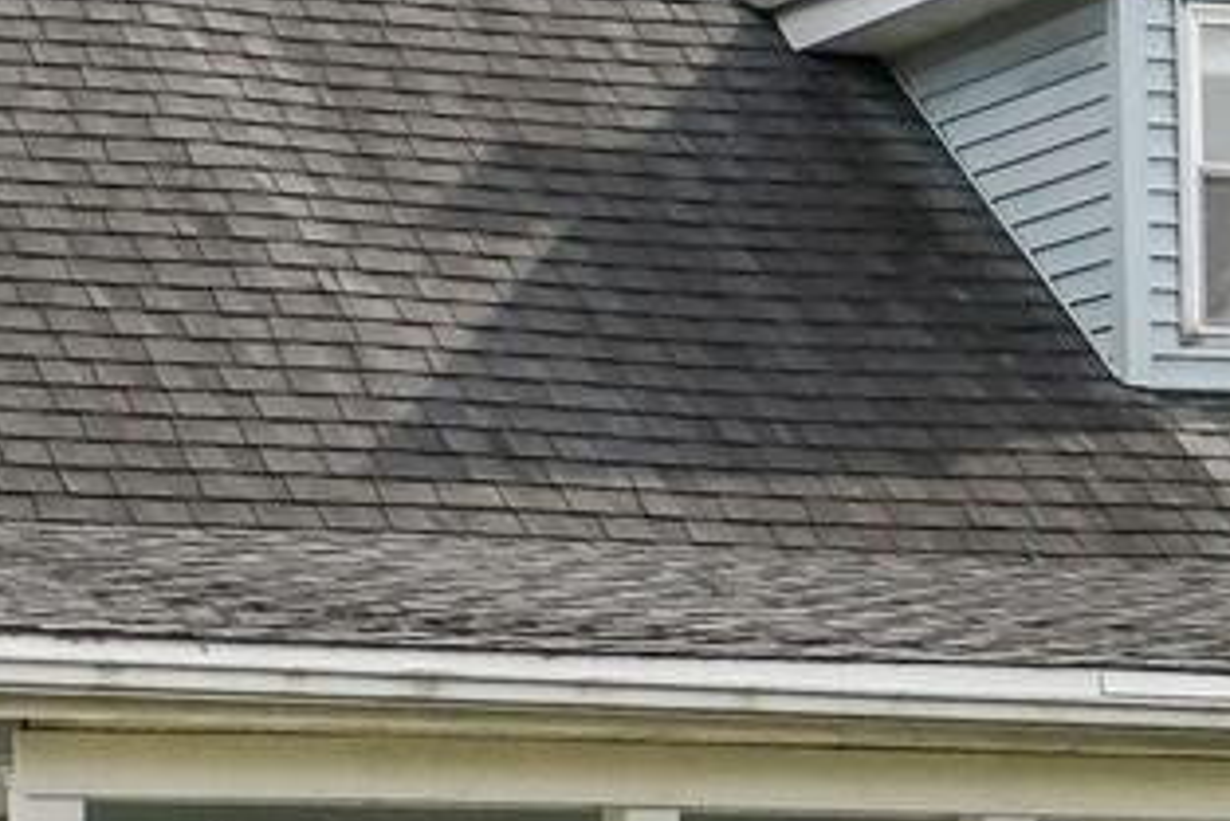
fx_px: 6597
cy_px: 1010
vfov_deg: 7.1
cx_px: 79
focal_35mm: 193
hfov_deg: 10.6
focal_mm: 35
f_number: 9
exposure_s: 1/1250
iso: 800
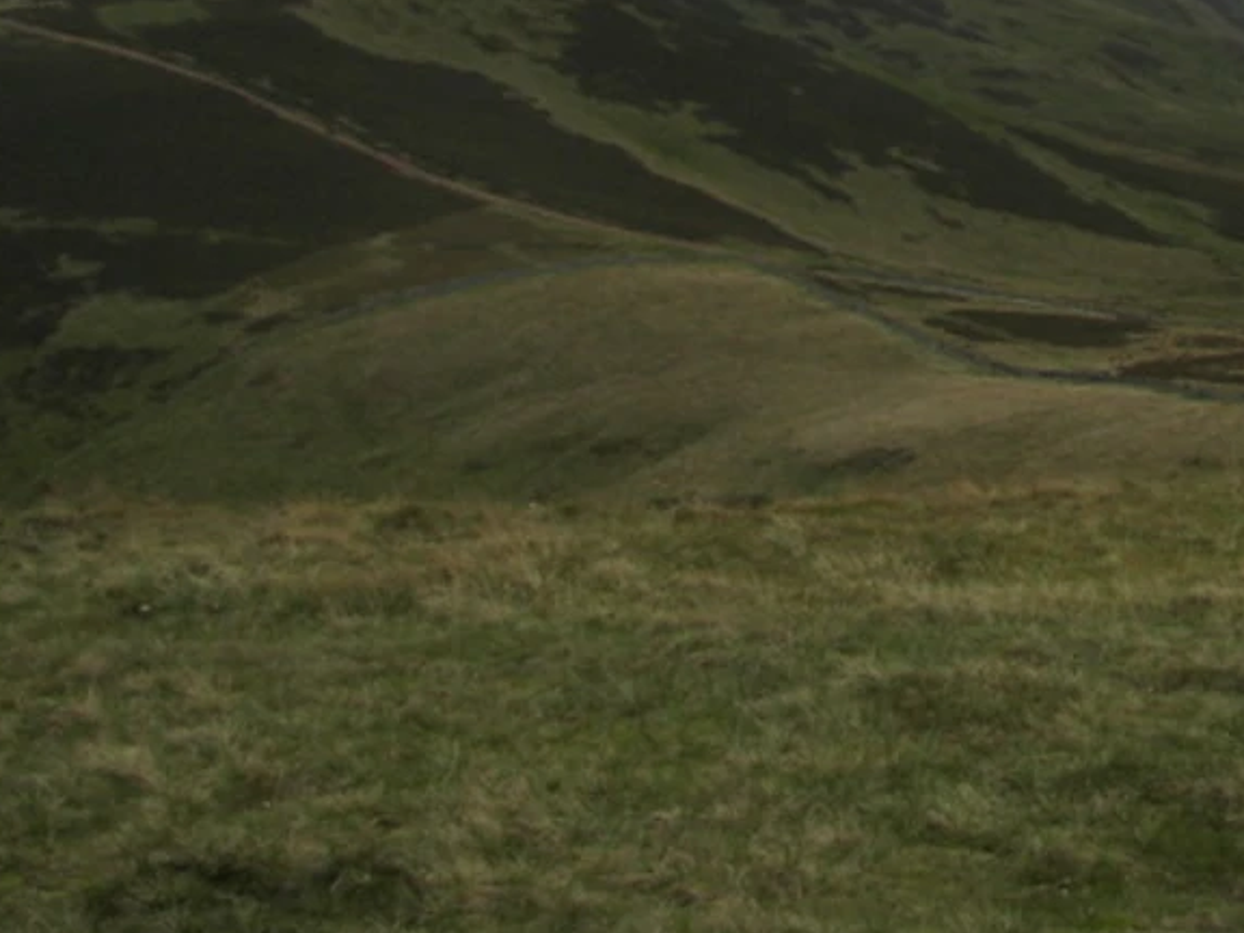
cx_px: 1229
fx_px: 3234
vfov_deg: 16.0
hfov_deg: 21.1
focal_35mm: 90
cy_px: -86
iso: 50
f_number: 2.8
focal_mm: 6
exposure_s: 1/320
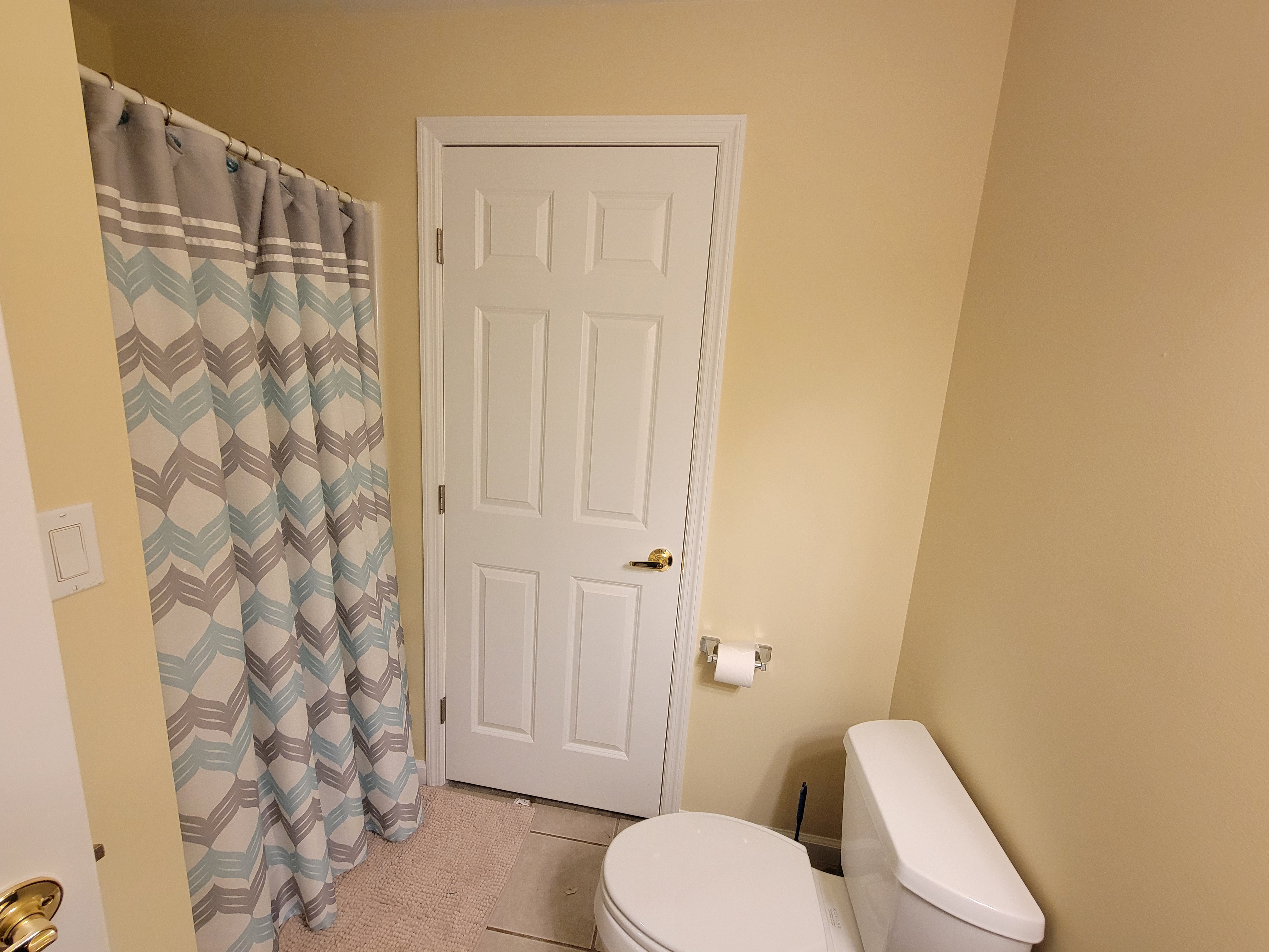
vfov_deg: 89.9
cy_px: 476
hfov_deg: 106.2
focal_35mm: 13
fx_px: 477
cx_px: 634
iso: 320
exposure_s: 1/60
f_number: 2.2
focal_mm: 2.2
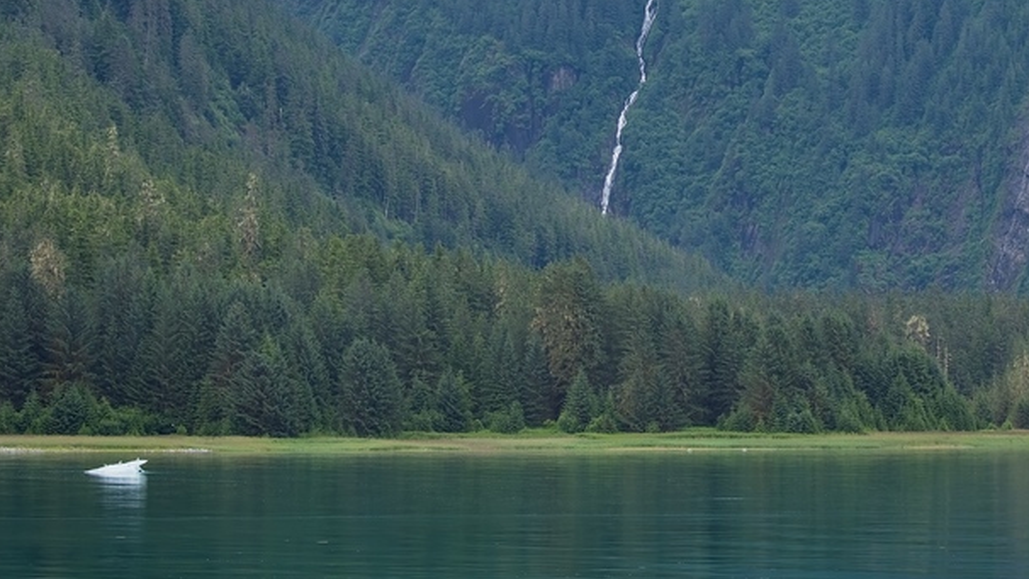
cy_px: -122
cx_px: 718
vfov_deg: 7.8
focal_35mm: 155
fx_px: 4230
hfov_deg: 13.8
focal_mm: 70
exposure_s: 1/200
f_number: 7.1
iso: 100
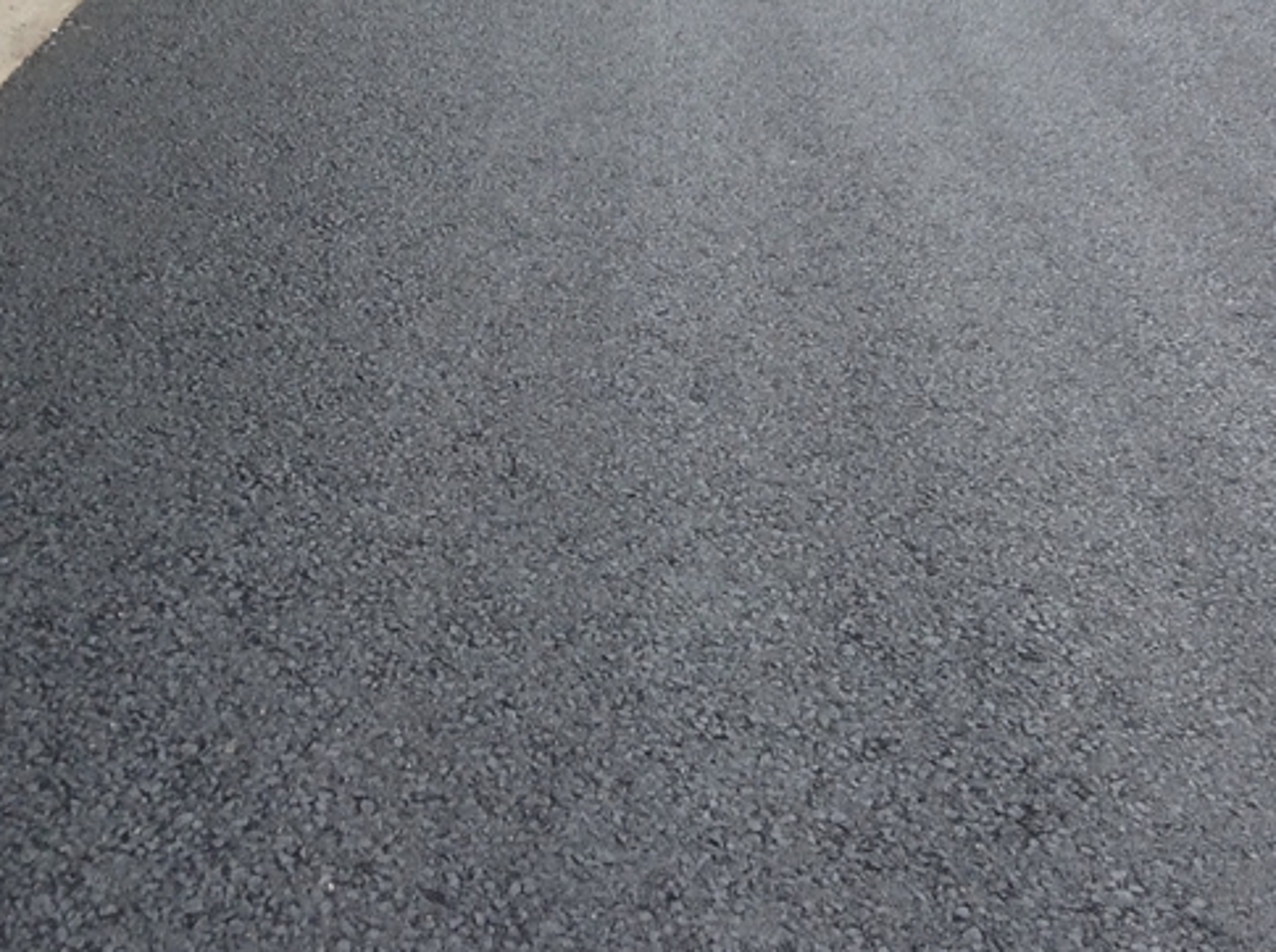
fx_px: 2502
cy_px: 150
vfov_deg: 21.2
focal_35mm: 68
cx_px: 733
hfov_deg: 28.6
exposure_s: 1/287
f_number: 2.4
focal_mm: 3.3
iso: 32
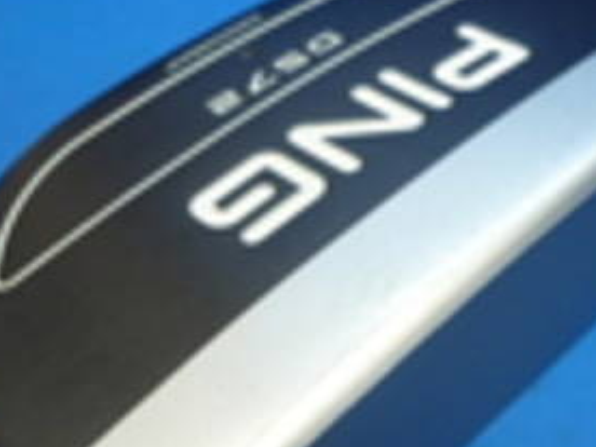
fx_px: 999
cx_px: 453
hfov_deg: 32.5
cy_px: 333
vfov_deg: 25.0
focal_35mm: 58
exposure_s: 1/30
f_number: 2.8
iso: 160
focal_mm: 4.5
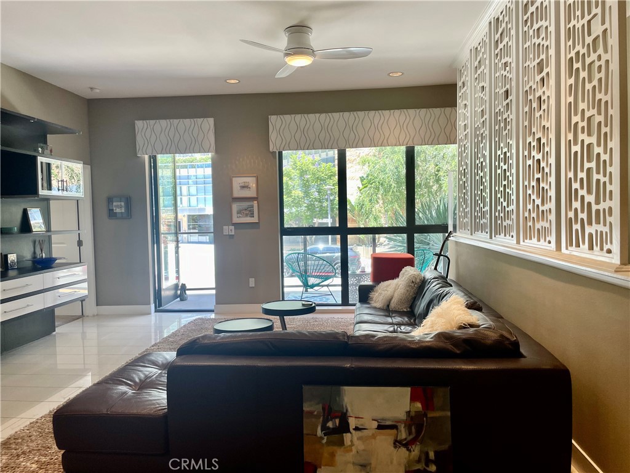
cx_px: 315
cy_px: 236
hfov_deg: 67.3
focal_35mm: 26
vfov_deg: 53.1
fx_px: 473
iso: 64
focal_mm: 4.2
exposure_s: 1/120
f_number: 1.6
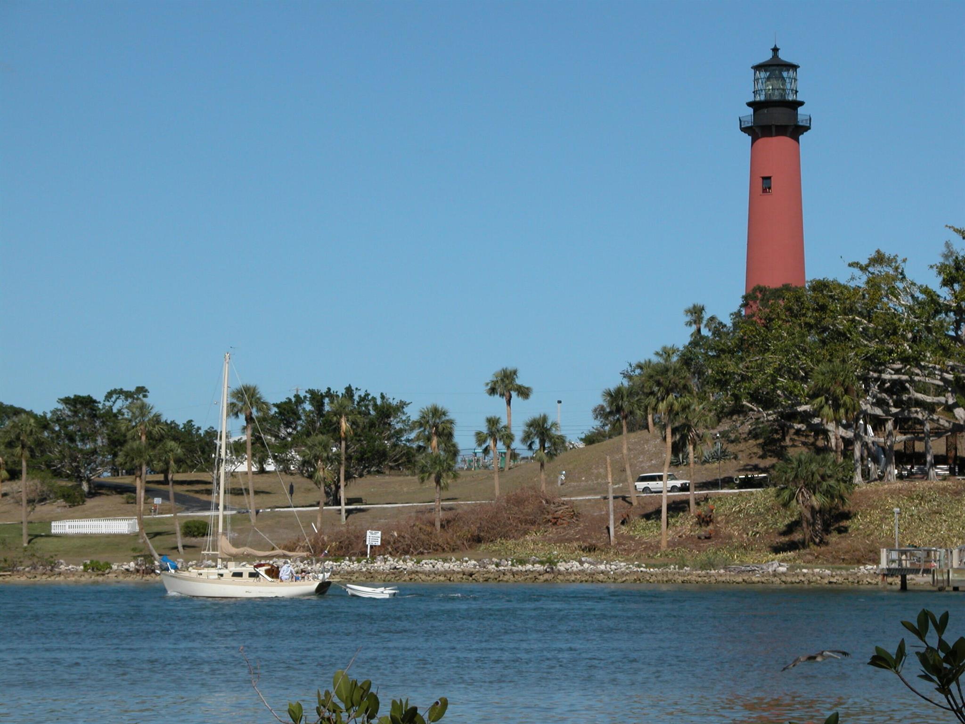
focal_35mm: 125
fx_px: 3485
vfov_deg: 11.9
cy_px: 362
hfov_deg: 15.8
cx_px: 482
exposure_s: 1/733
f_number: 6
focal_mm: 31.9
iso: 100
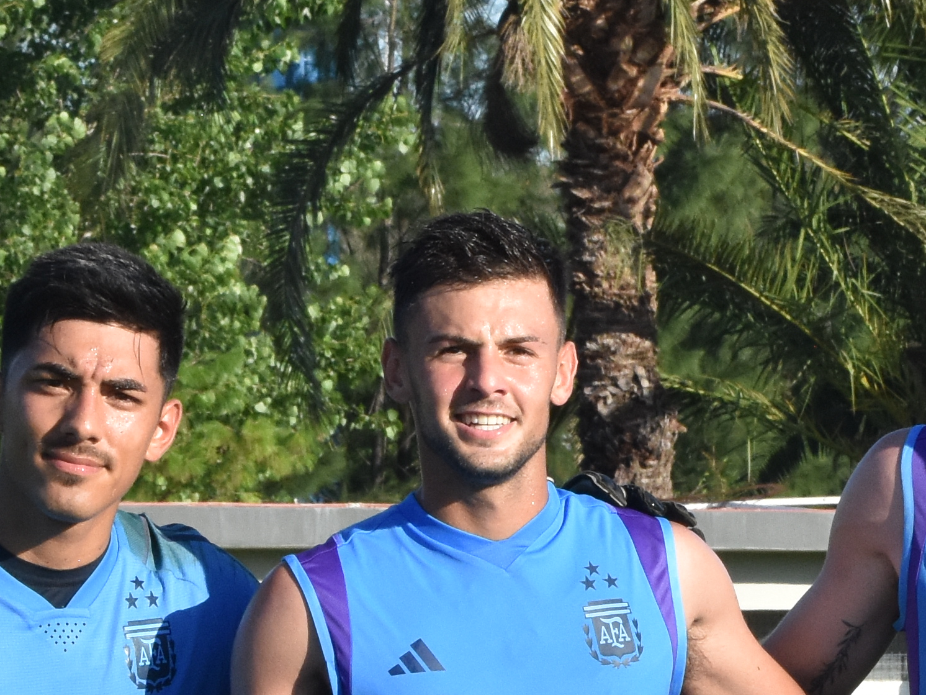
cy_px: 1101
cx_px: 1147
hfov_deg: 4.9
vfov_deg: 3.6
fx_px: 10861
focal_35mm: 406
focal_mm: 70
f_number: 13
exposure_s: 1/640
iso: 1000
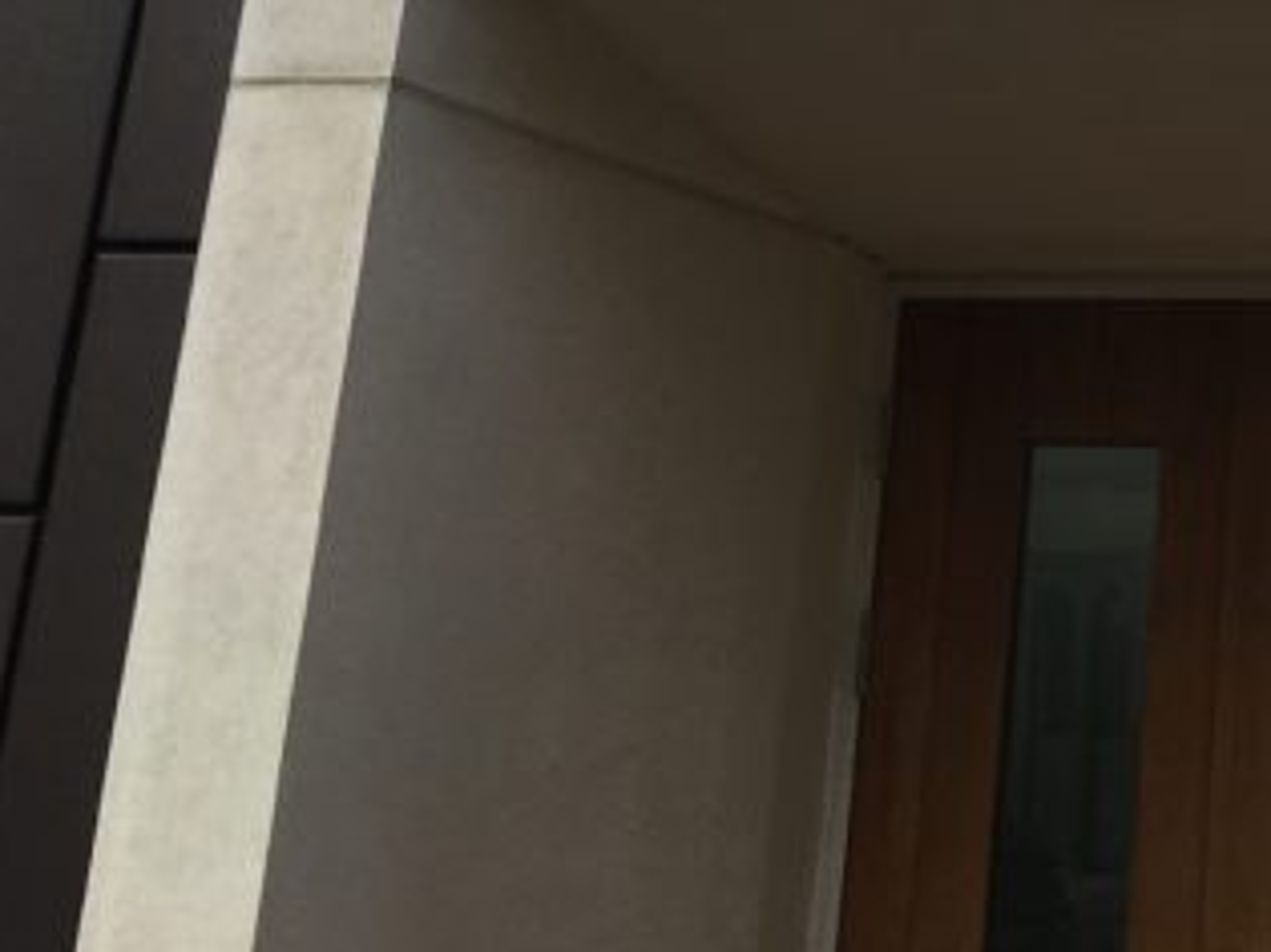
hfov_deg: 24.6
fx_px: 2679
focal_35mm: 73
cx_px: 1453
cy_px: -226
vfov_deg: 18.9
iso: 25
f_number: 2.2
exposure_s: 1/1876
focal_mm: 4.15
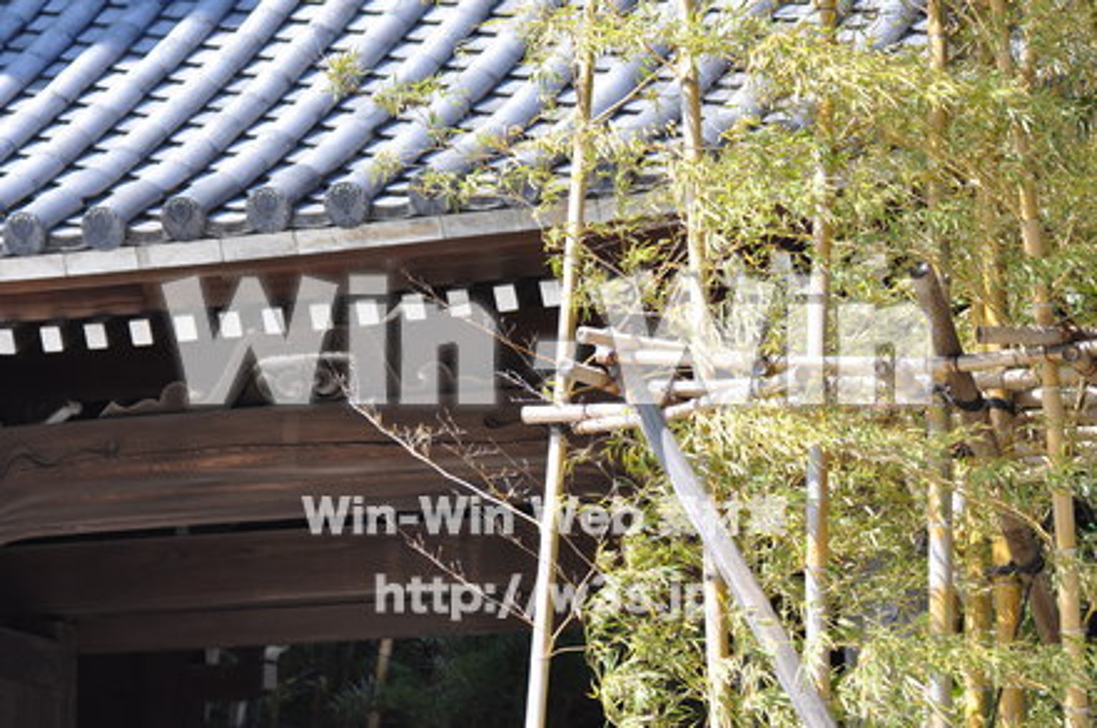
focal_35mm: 135
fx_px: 4108
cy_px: 364
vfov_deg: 10.1
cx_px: 548
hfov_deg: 15.2
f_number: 5.6
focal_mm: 90
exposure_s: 1/500
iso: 400
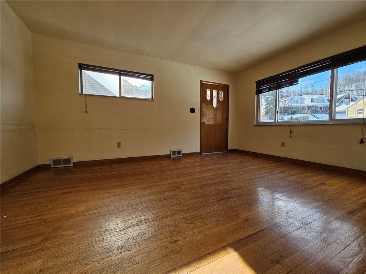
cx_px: 183
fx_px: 137
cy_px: 137
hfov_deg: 106.2
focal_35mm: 13
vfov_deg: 89.9
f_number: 2.2
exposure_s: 1/162
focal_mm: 2.2
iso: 50
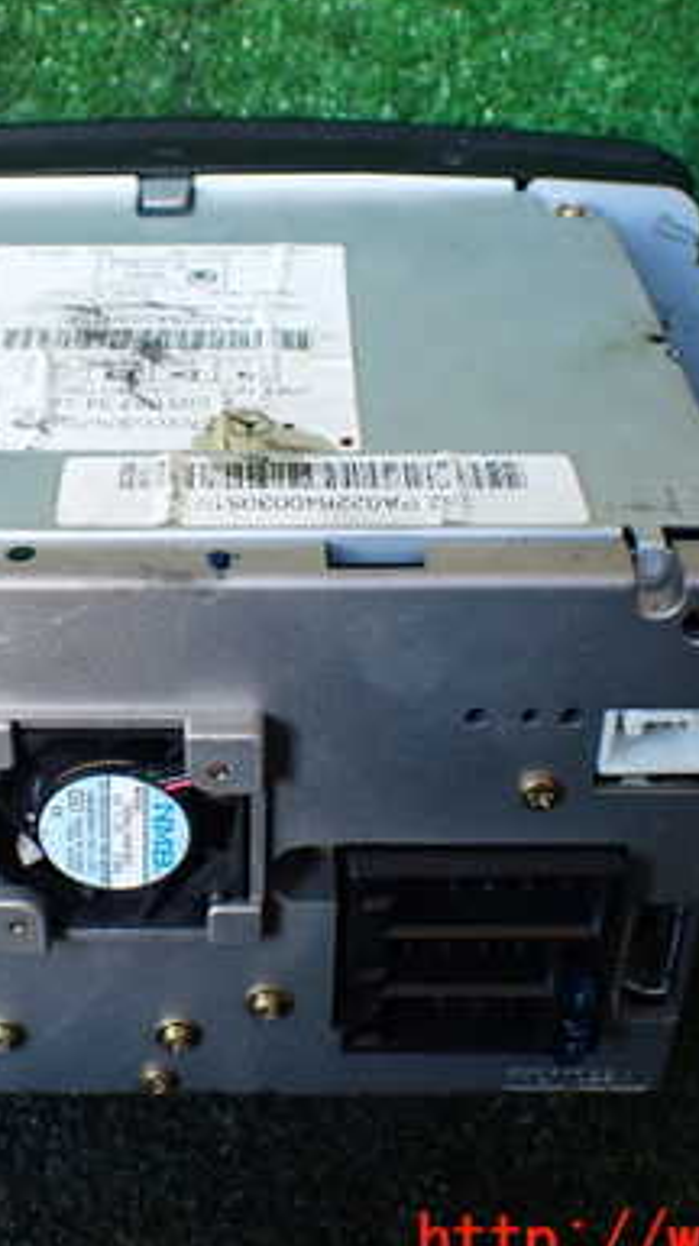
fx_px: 1684
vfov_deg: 40.6
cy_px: 557
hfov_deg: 23.2
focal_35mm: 51
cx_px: 178
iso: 500
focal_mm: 5.4
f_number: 2.3
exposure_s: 1/125
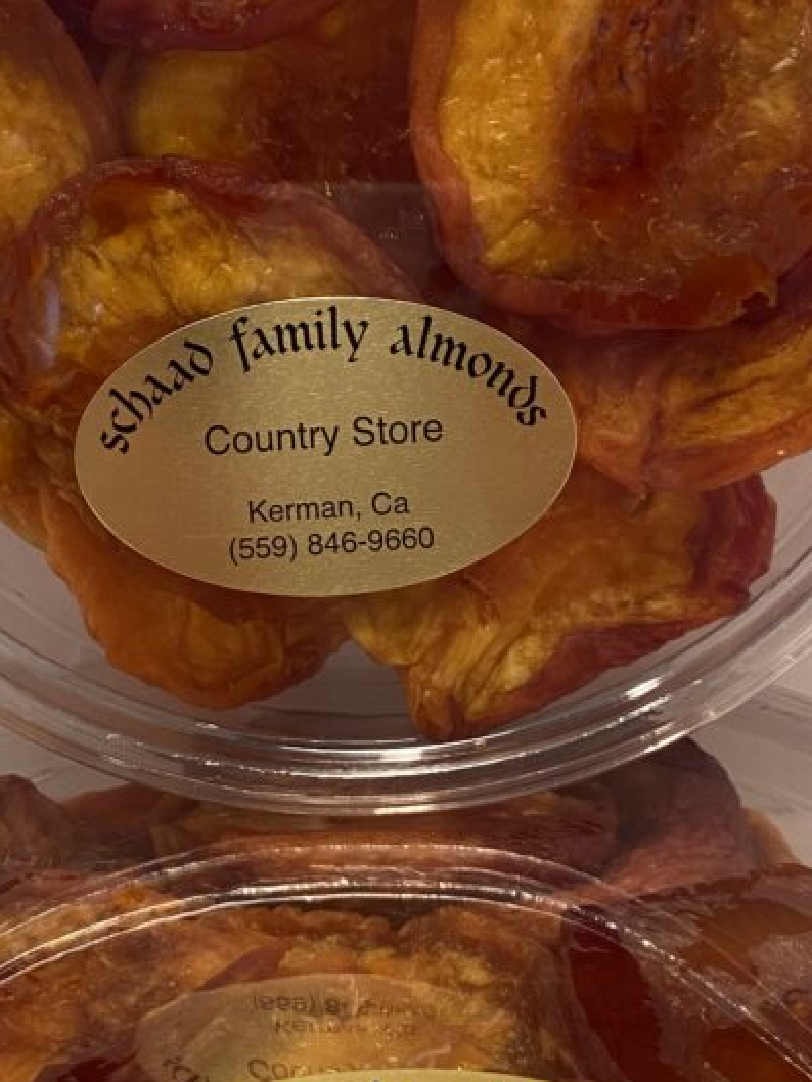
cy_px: 530
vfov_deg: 33.8
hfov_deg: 25.7
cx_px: 430
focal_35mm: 57
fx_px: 1782
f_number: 1.8
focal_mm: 4.25
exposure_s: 1/60
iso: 125
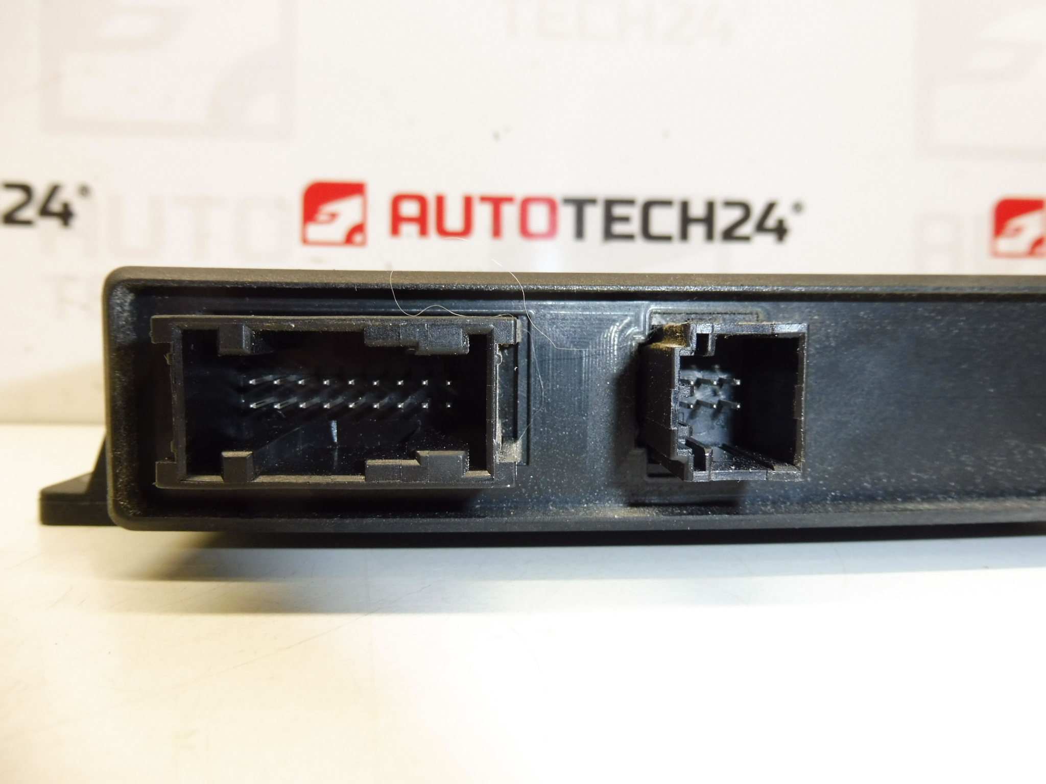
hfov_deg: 71.6
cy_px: 392
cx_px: 523
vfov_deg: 56.8
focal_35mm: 24
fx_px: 725
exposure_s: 1/60
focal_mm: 4.3
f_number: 3.5
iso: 200
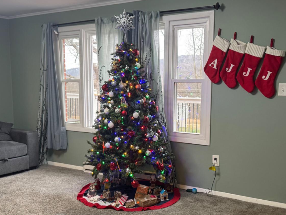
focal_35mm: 44
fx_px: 364
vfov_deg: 32.7
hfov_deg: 42.9
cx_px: 143
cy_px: 135
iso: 320
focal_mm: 6.76
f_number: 1.78
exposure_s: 1/60
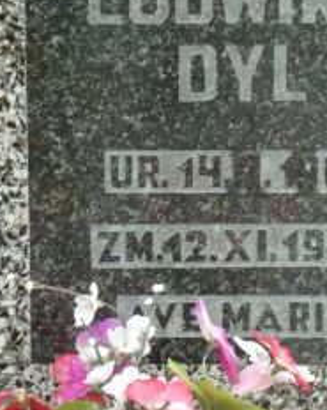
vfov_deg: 7.0
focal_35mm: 277
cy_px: 131
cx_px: 193
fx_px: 3358
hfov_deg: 5.6
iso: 250
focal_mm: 22.5
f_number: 4.5
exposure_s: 1/100
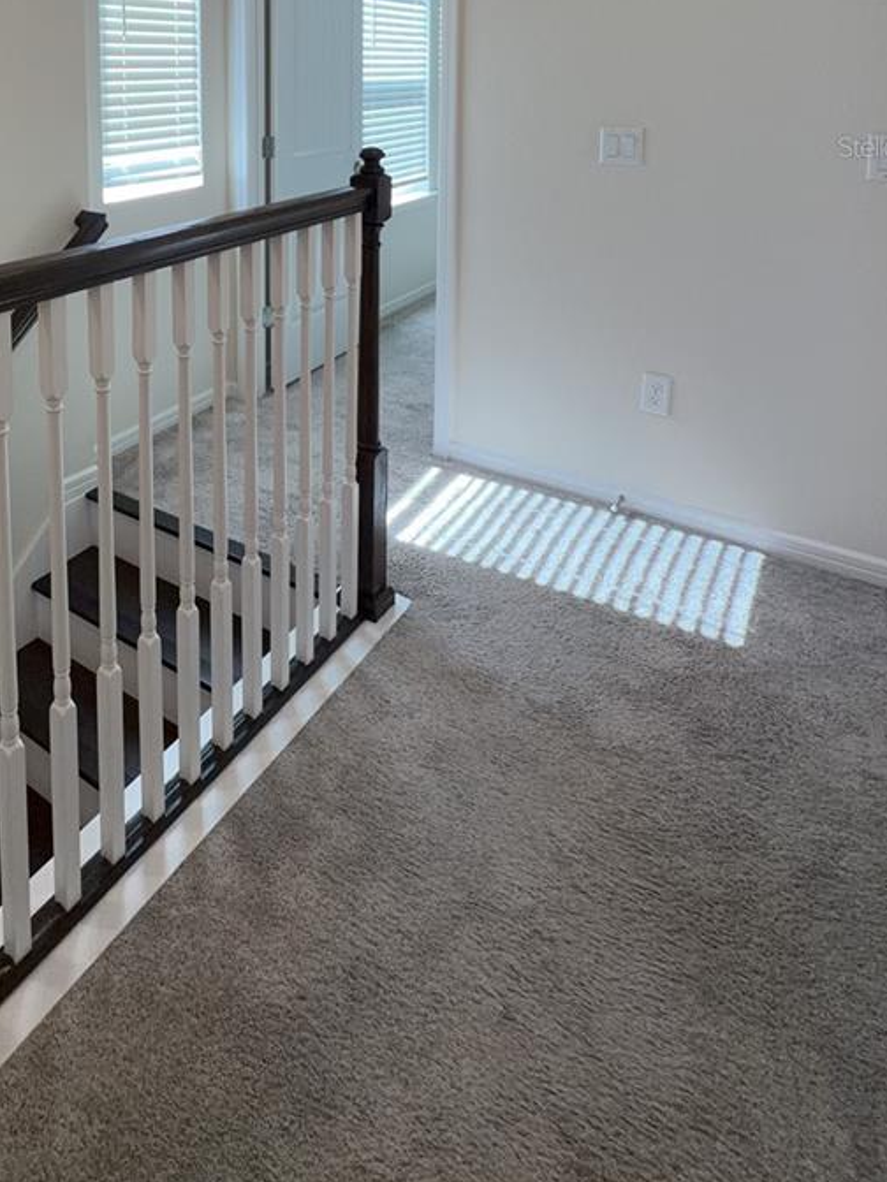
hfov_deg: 51.3
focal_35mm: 25
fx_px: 854
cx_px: 171
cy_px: 146
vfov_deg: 60.2
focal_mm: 2.22
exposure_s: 1/60
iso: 50
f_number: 2.2
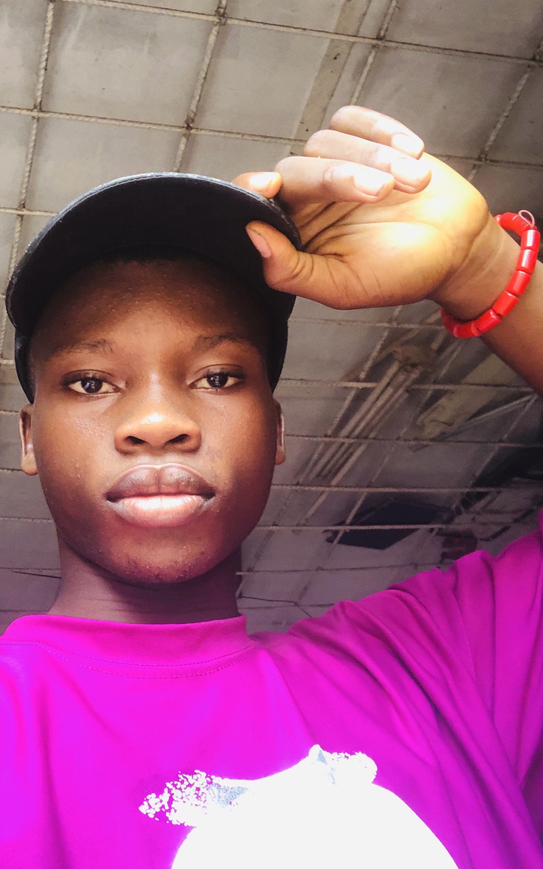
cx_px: 150
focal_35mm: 41
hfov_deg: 30.8
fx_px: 971
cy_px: 454
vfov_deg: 48.2
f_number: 2.2
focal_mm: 2.87
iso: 64
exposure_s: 1/30
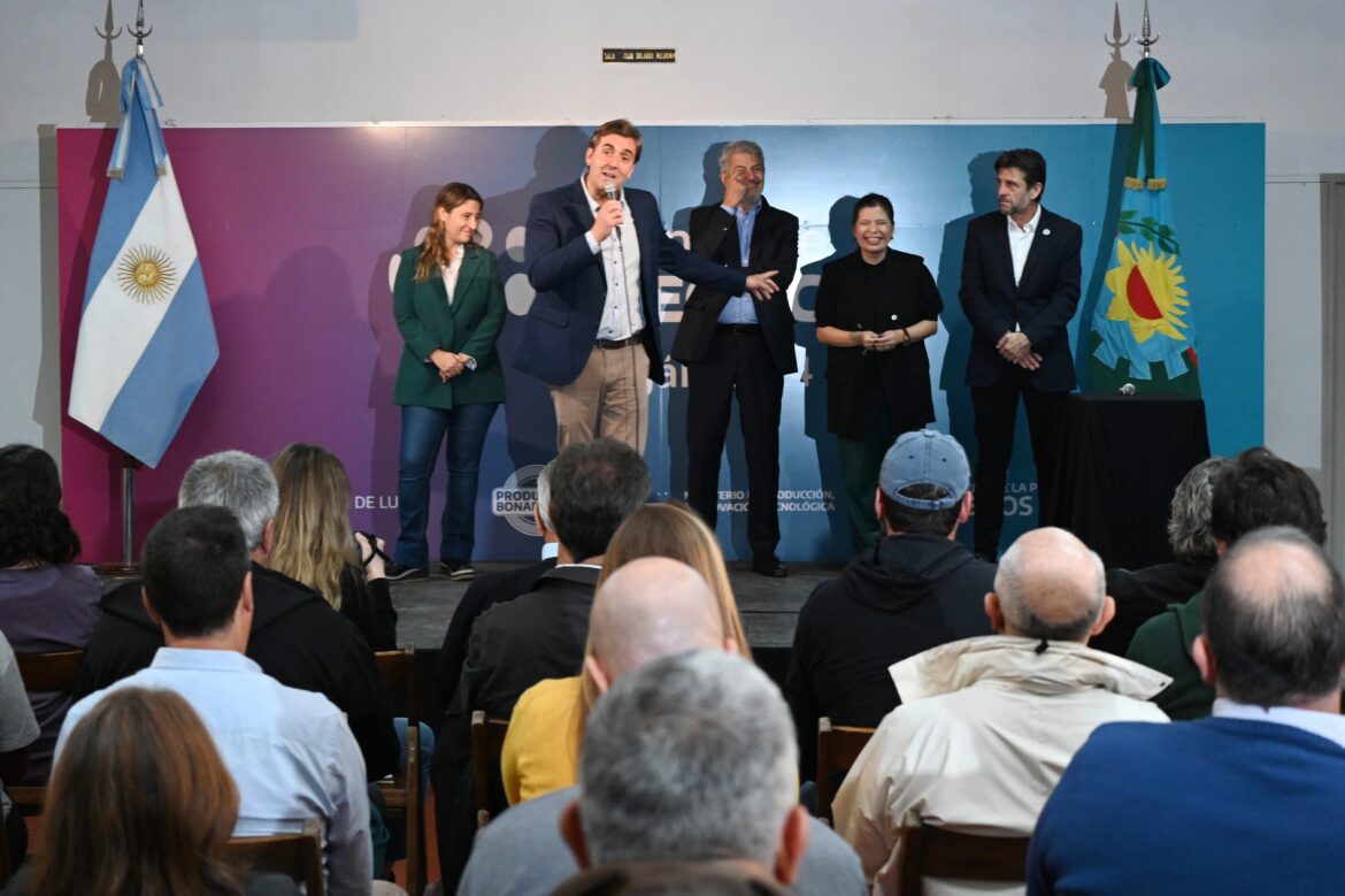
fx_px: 2801
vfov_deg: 18.2
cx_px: 672
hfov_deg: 27.0
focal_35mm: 75
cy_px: 448
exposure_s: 1/80
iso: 2500
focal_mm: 50
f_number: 4.5
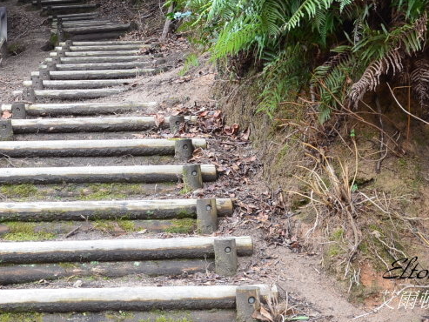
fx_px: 905
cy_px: 69
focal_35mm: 73
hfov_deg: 26.2
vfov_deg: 20.0
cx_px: 93
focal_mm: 25
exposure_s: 1/40
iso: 400
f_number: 9
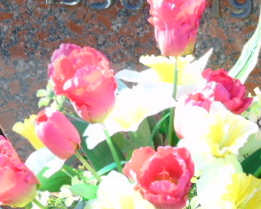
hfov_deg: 6.3
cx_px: 200
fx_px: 2364
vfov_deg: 5.0
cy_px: 7
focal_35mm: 306
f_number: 4.7
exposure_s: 1/125
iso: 160
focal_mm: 25
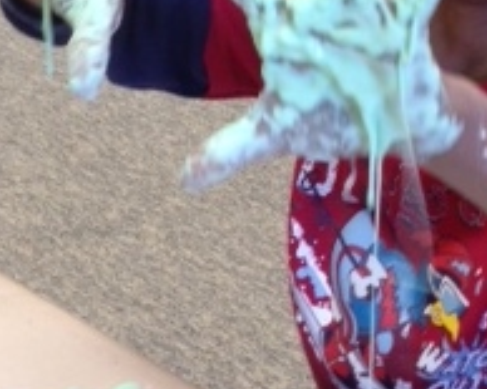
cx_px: 344
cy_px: 120
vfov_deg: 21.4
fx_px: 1023
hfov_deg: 26.5
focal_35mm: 71
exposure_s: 1/20
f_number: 2.4
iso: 80
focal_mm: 4.12
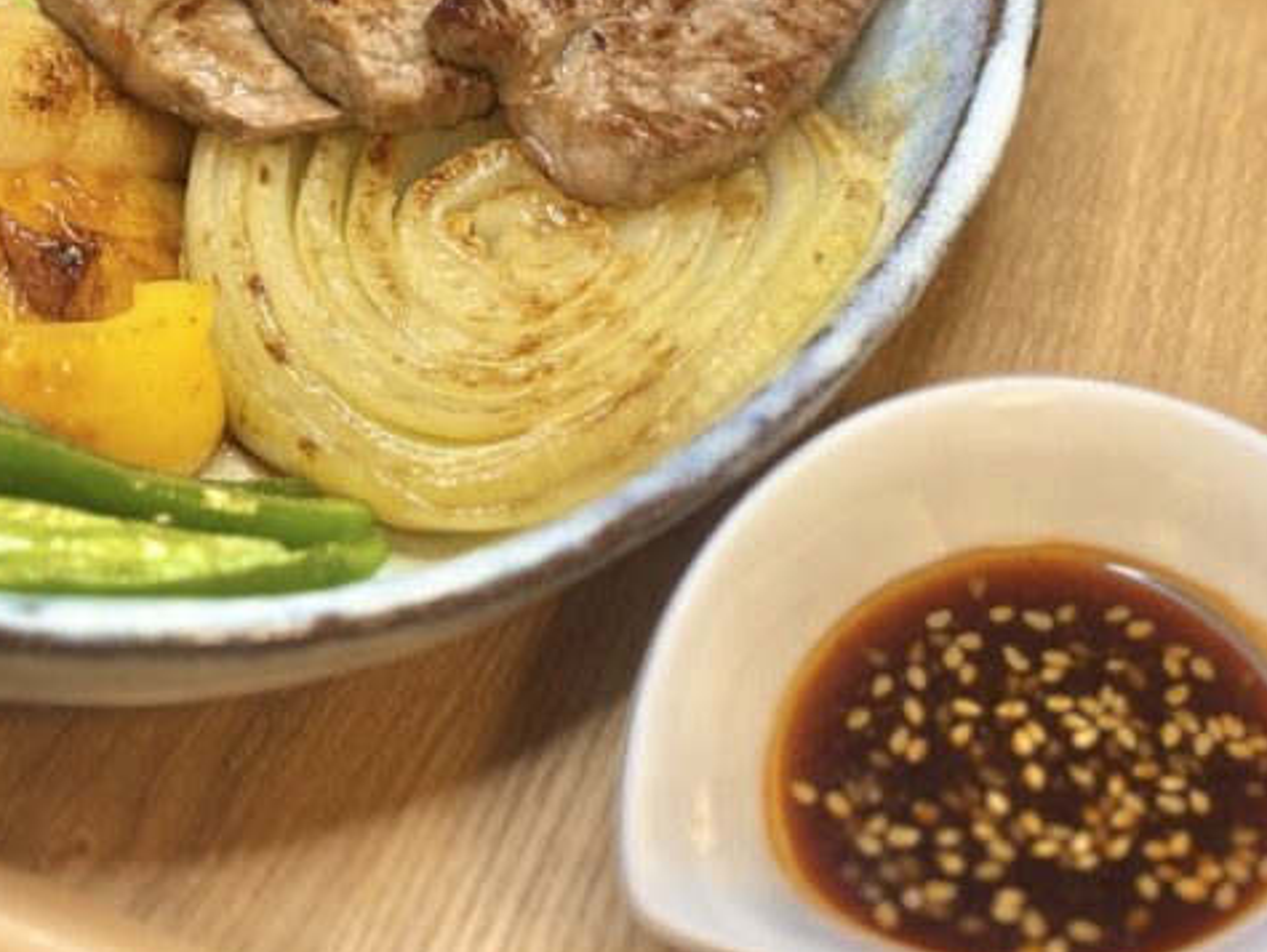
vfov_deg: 13.2
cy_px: 221
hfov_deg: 17.5
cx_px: 392
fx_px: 4102
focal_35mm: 112
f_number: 1.6
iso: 64
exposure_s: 1/60
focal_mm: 5.96
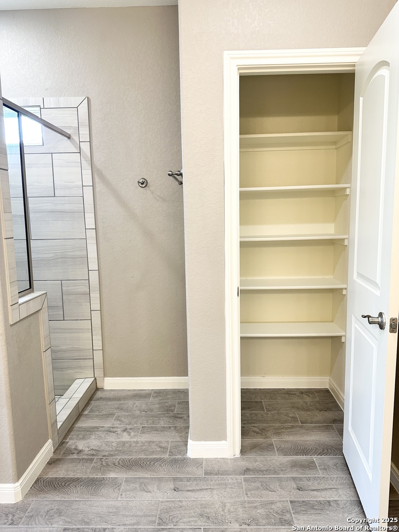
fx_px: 369
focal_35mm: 24
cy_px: 266
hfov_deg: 56.8
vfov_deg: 71.6
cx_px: 200
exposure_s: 1/60
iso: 125
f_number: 1.78
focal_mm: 6.86
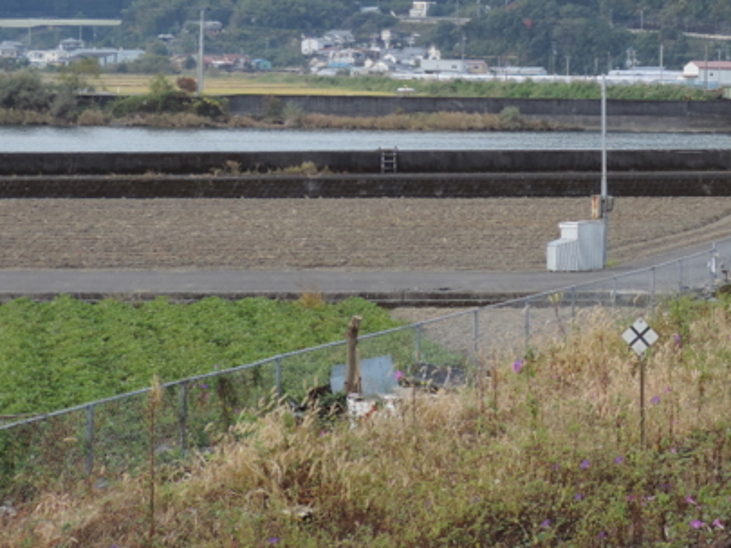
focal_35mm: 85
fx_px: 1796
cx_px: 715
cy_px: 83
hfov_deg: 22.2
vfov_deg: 17.2
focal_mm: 7.6
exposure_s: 1/200
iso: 80
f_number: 3.4
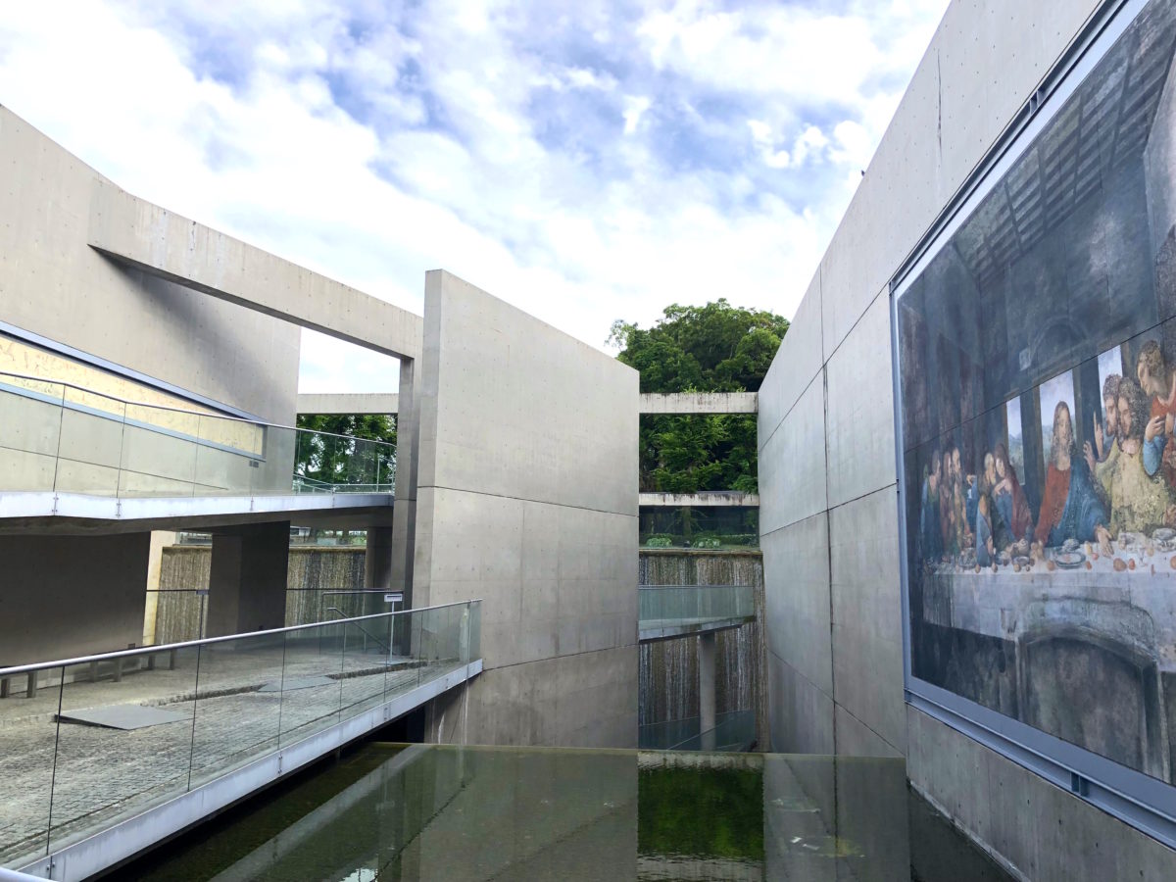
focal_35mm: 28
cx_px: 588
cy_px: 441
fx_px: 951
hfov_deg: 63.4
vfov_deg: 49.7
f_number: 1.8
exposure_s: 1/923
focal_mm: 4
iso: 20
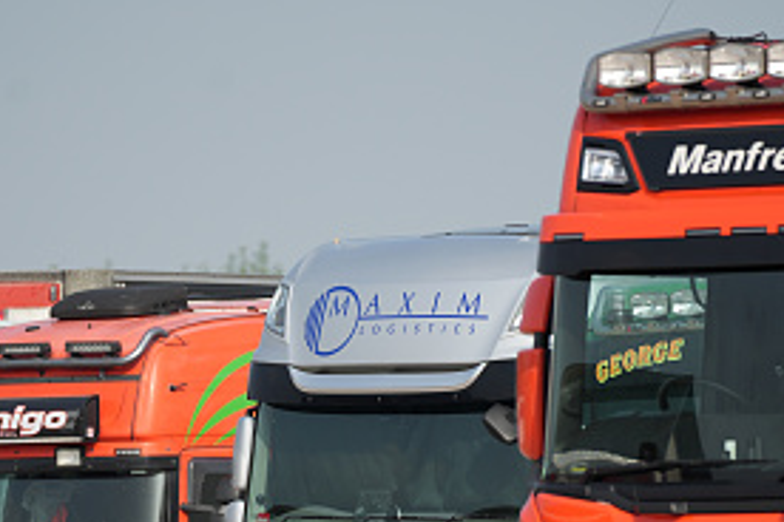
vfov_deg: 2.6
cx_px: 401
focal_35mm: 526
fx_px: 11454
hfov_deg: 3.9
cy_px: 556
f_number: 5.6
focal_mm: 244
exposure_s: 1/750
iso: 160
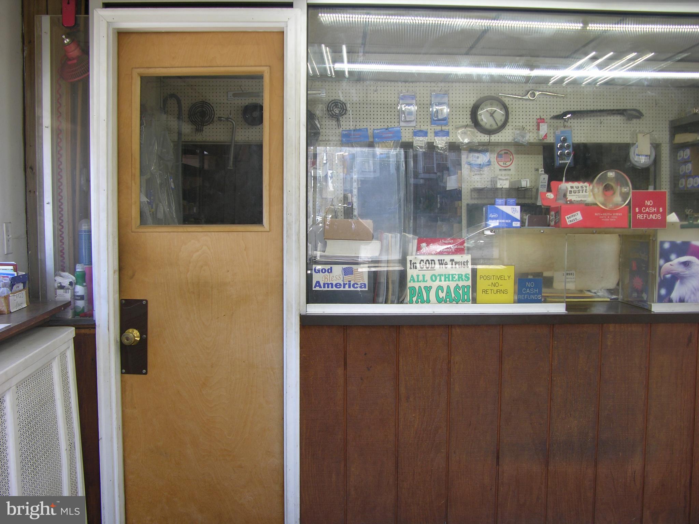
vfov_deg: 40.7
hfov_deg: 52.6
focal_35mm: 35
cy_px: 262
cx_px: 350
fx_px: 707
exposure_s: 1/37.2
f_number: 2.8
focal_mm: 8.9
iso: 50
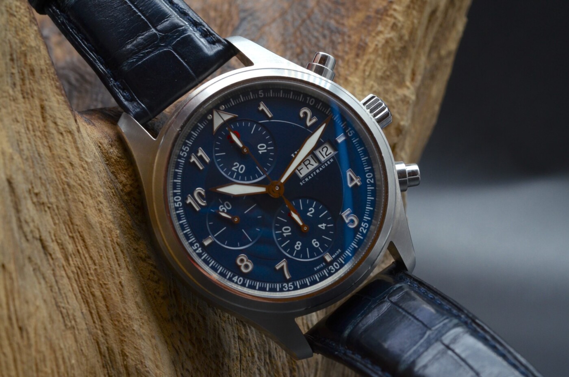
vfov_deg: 15.1
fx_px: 1420
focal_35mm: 90
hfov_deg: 22.7
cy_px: 188
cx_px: 284
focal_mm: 60
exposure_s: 1/40
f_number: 10
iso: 500
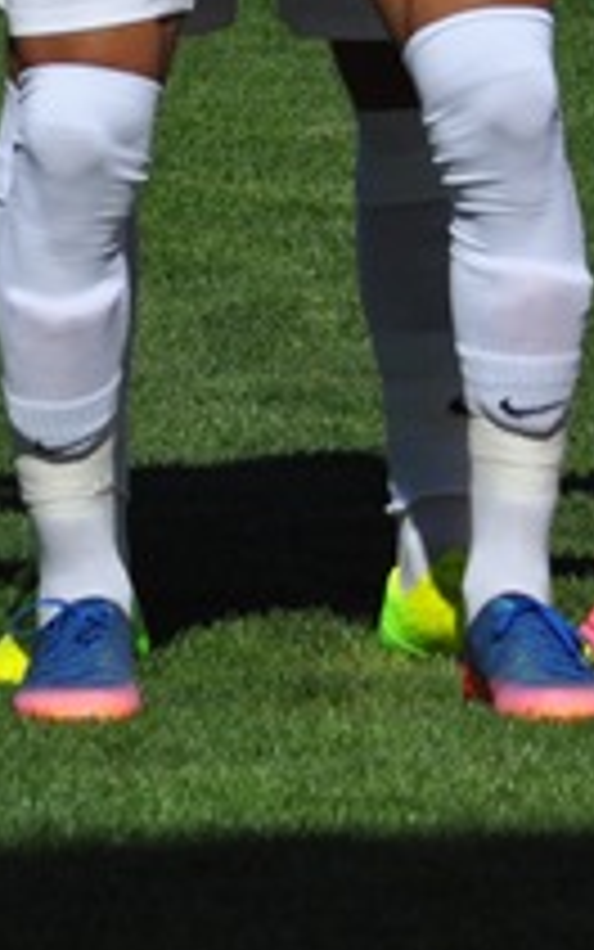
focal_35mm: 726
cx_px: 1102
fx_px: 18792
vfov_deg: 2.9
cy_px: -473
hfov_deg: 1.8
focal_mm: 98
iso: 280
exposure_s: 1/2000
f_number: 8
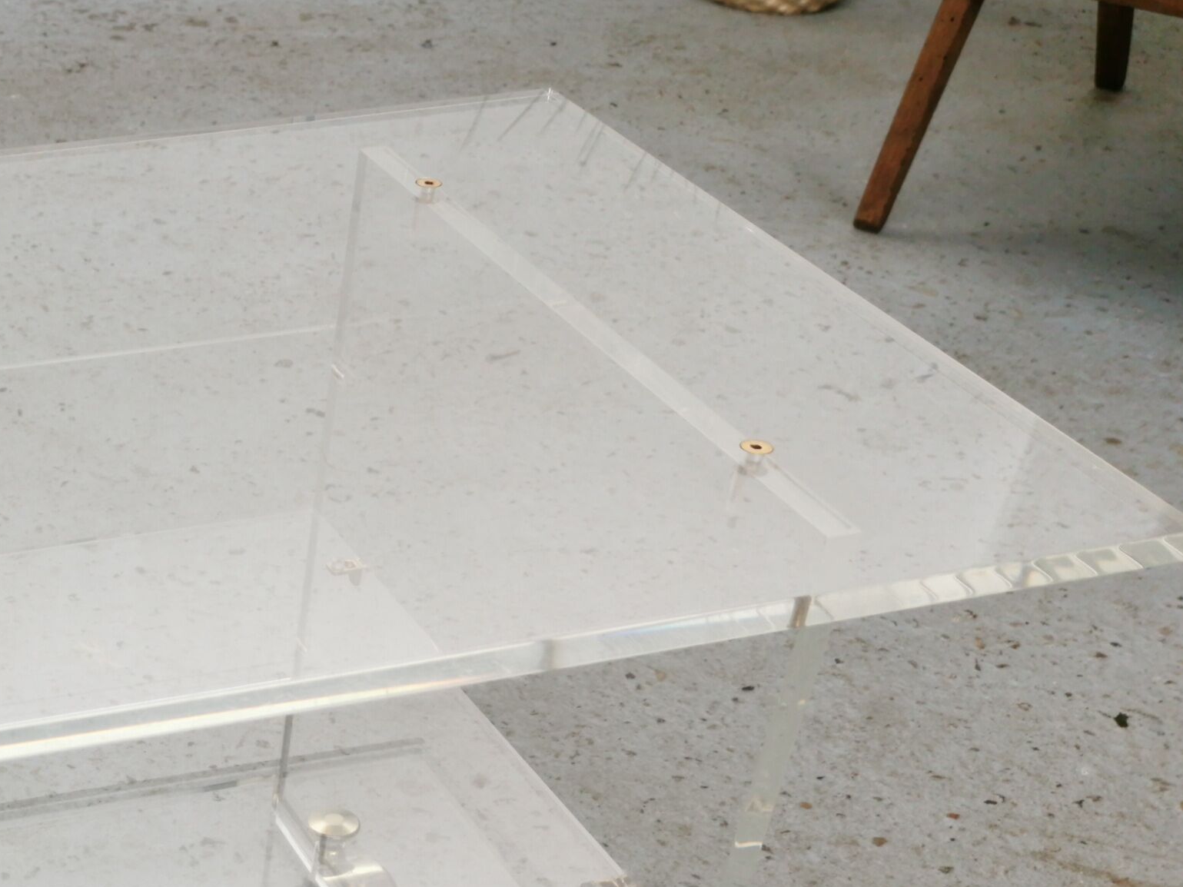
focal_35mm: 64
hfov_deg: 28.0
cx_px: -61
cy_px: 988
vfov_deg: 21.7
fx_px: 2187
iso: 50
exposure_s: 1/253
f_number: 1.8
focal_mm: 5.58
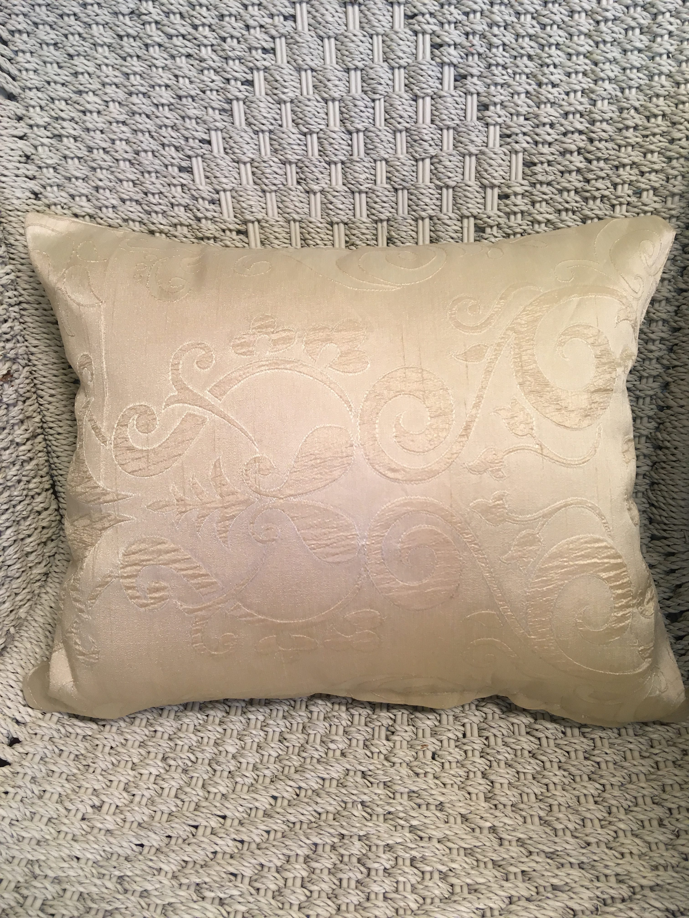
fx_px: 770
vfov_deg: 61.7
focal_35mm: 29
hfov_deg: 48.2
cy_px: 459
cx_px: 344
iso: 80
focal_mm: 4.15
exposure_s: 1/33
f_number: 2.2
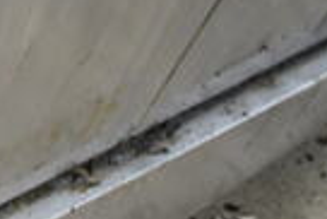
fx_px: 1100
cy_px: 383
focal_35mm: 121
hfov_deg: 13.8
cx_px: -370
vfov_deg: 10.7
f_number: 3.5
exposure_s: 1/30
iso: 1600
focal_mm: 18
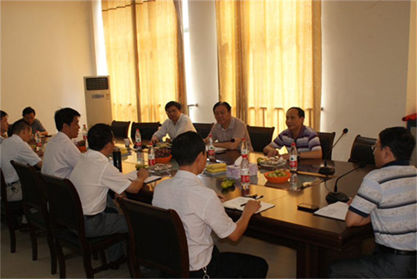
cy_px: 140
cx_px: 208
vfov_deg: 34.2
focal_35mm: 39
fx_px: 452
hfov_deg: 49.5
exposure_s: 1/125
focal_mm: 26
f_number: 5.6
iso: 800
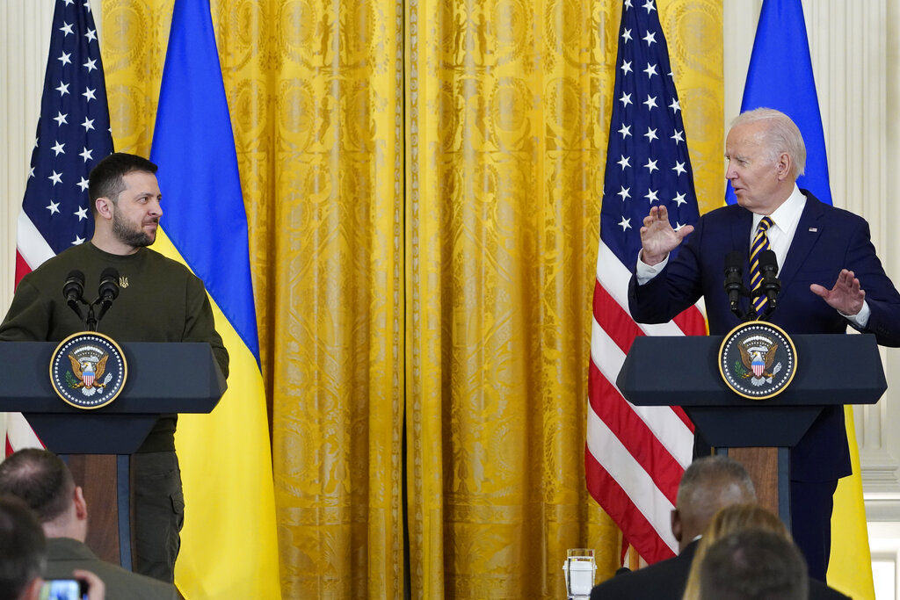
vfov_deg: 6.9
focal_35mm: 200
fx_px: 5000
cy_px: 300
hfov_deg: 10.3
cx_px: 450
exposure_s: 1/200
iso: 5000
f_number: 5.6
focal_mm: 200
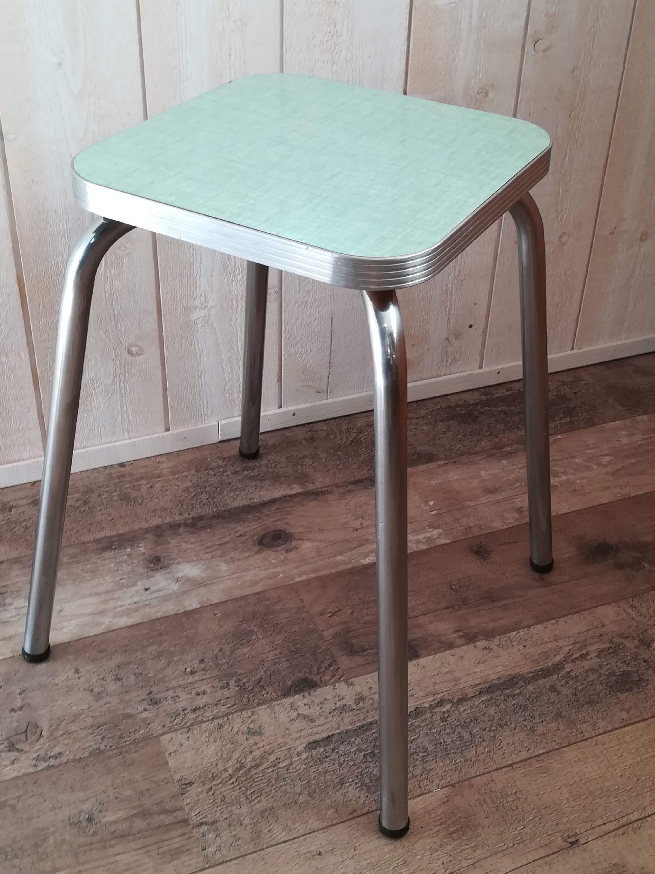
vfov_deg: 45.8
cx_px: 332
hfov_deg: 35.1
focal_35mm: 41
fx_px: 1034
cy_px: 435
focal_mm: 3.83
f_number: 2.2
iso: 80
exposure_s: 1/30
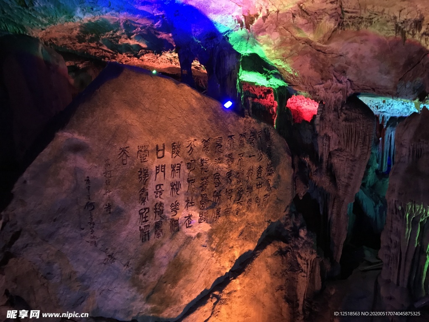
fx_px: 347
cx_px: 214
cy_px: 161
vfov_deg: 49.7
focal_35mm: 28
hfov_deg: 63.4
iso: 100
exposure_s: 1/4
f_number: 1.8
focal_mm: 3.99
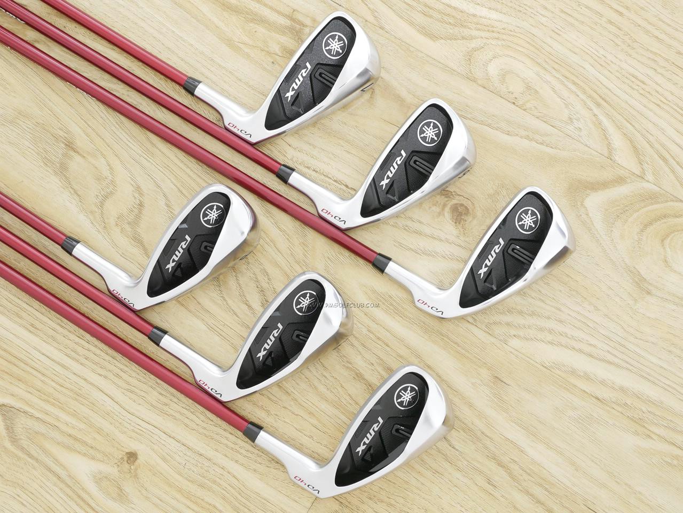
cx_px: 342
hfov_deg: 38.2
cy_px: 256
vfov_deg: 29.1
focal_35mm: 50
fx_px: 987
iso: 1600
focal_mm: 25
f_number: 4.5
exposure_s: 1/40
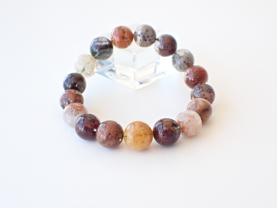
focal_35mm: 38
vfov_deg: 37.7
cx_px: 138
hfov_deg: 49.0
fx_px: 304
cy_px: 104
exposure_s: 1/160
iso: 400
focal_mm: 6.83
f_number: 3.5
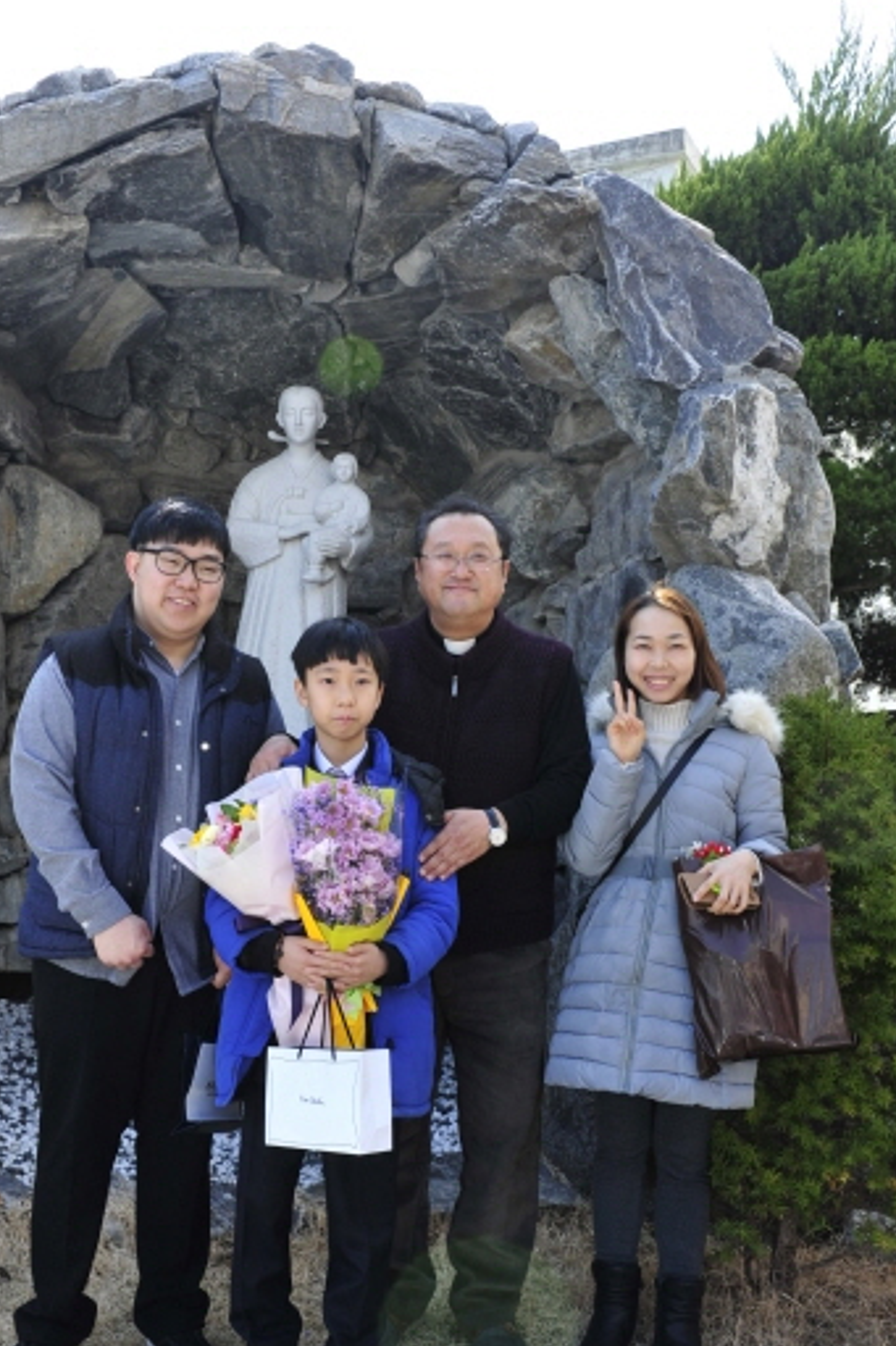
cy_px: 752
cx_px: 388
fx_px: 3063
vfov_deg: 24.8
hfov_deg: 16.6
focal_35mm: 82
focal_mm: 70
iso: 200
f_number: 11
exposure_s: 1/80
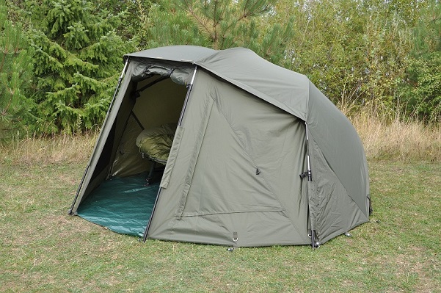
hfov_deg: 38.9
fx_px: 624
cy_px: 146
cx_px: 220
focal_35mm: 51
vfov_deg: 26.4
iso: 200
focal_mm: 34
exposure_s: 1/125
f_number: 11
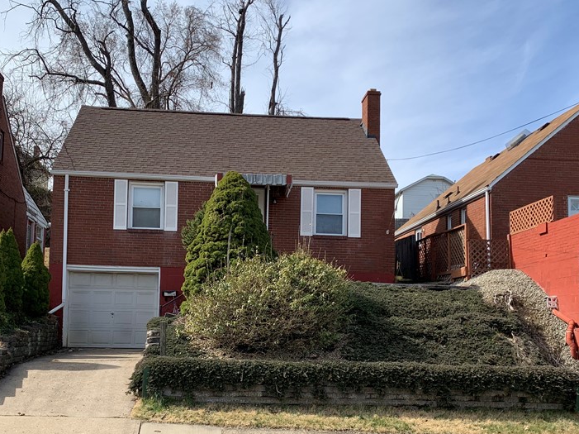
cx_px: 266
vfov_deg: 37.4
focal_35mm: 38
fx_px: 635
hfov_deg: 48.9
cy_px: 277
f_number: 1.8
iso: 25
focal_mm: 4.25
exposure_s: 1/1779
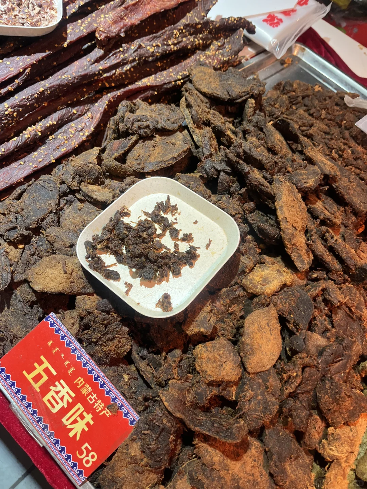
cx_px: 184
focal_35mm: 26
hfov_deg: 53.1
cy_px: 244
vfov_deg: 67.3
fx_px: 368
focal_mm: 5.1
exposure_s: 1/100
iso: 125
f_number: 1.6
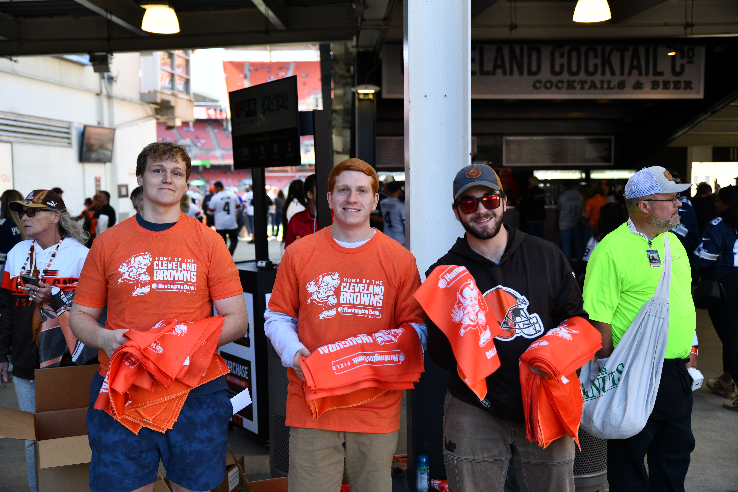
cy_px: 246
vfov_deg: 33.4
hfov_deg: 48.5
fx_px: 820
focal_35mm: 40
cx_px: 369
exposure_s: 1/500
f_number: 2.8
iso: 200
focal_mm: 40
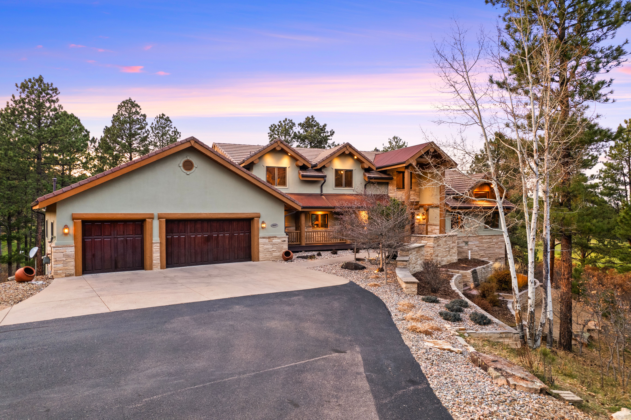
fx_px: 385
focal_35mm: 22
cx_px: 316
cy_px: 210
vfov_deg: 57.2
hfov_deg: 78.6
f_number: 2.8
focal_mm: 8.38
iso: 110
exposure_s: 1/25
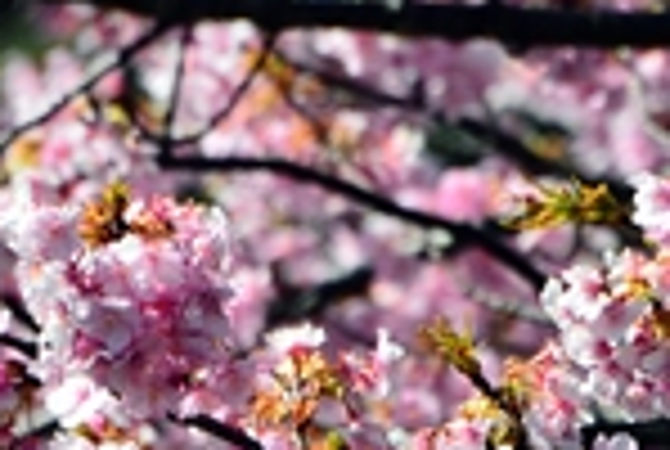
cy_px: 927
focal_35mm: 1608
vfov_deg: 0.9
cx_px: 769
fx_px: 29986
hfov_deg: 1.3
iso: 800
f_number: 8
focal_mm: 300
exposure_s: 1/2500
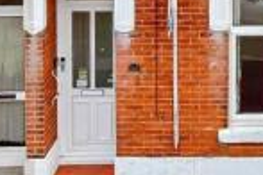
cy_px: -47
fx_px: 489
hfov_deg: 28.4
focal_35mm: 67
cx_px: 259
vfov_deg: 18.9
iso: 400
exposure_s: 1/160
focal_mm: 10
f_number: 8
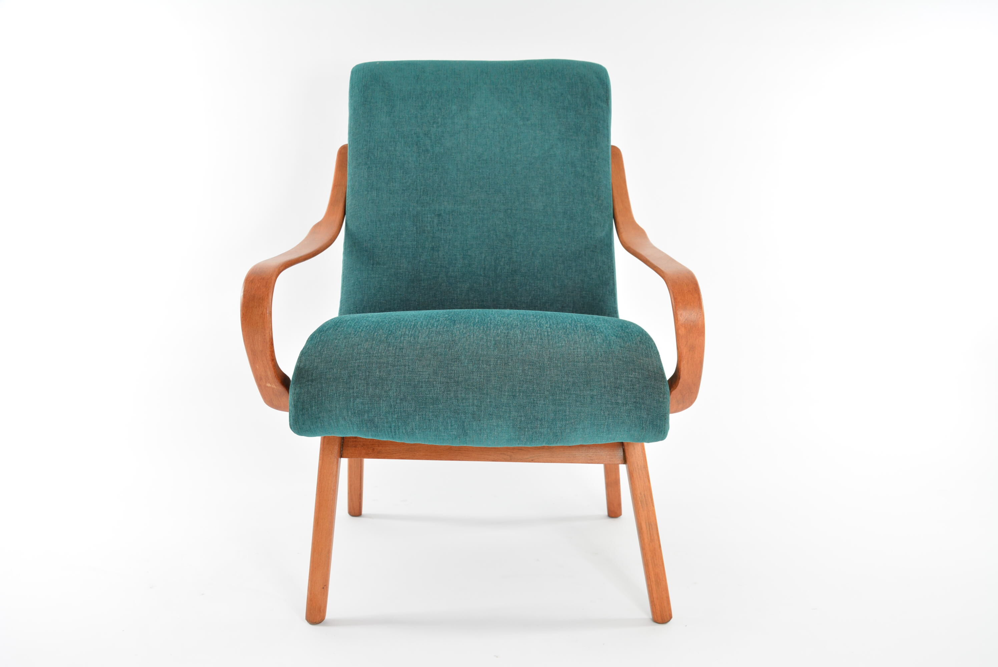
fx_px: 999
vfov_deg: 36.9
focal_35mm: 36
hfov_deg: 53.1
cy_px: 334
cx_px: 499
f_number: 5.6
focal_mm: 24
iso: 450
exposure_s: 1/60
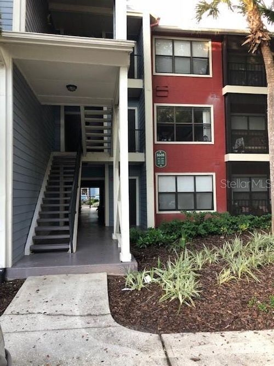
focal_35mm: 28
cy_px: 183
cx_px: 137
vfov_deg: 63.5
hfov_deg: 49.7
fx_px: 296
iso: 25
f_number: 1.8
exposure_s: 1/30
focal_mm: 4
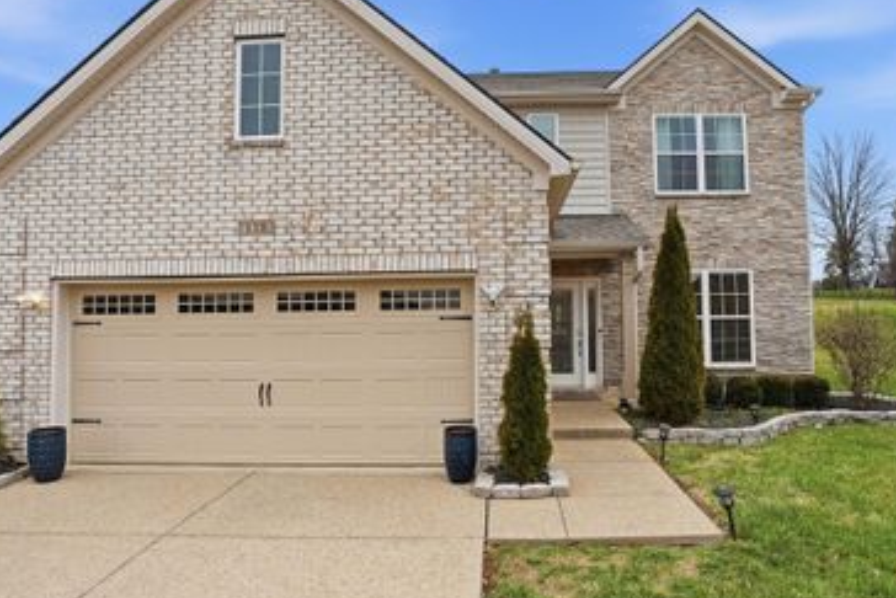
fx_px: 548
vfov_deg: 57.3
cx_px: 485
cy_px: 298
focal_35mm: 22
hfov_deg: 78.4
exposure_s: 1/1250
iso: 400
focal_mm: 16
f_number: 10
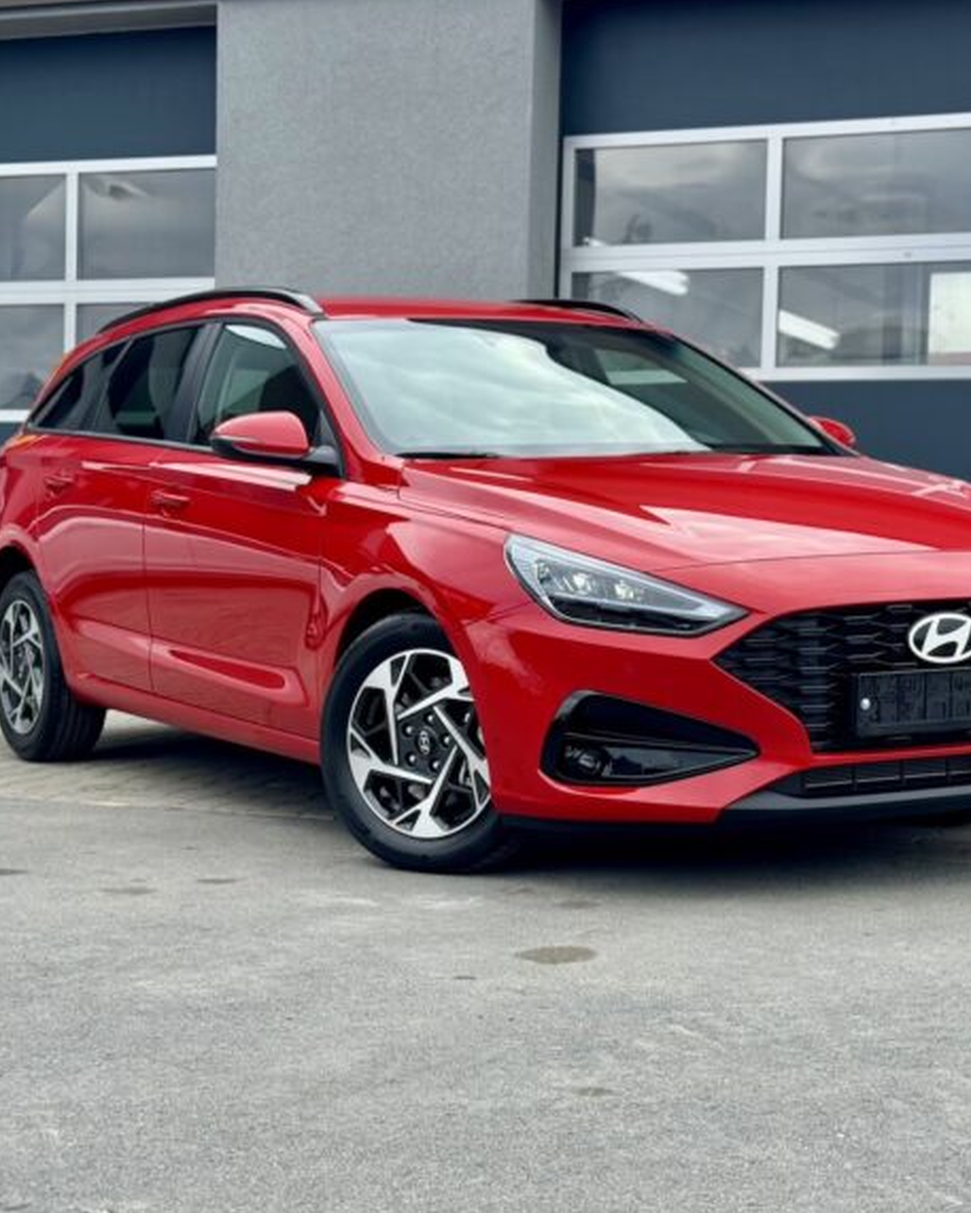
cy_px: 605
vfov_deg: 30.0
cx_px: 572
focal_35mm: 63
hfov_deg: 24.2
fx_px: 2263
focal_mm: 6.76
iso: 64
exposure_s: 1/1869
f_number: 1.78
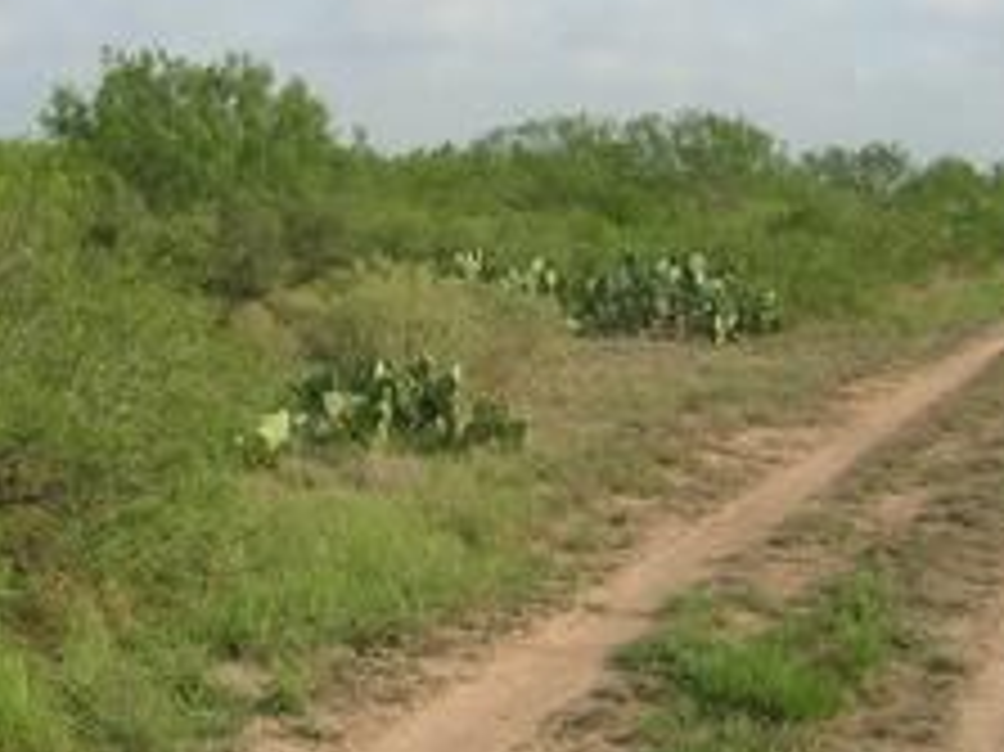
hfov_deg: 31.1
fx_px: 1768
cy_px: 236
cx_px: 243
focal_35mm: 61
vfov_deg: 23.9
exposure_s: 1/337
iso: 50
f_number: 4.9
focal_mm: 5.7
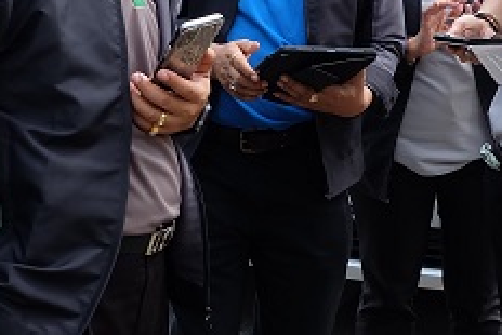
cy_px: -88
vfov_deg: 14.2
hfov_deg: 21.9
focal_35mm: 93
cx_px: 290
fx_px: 1298
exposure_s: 1/450
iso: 400
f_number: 4.5
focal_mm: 18.2
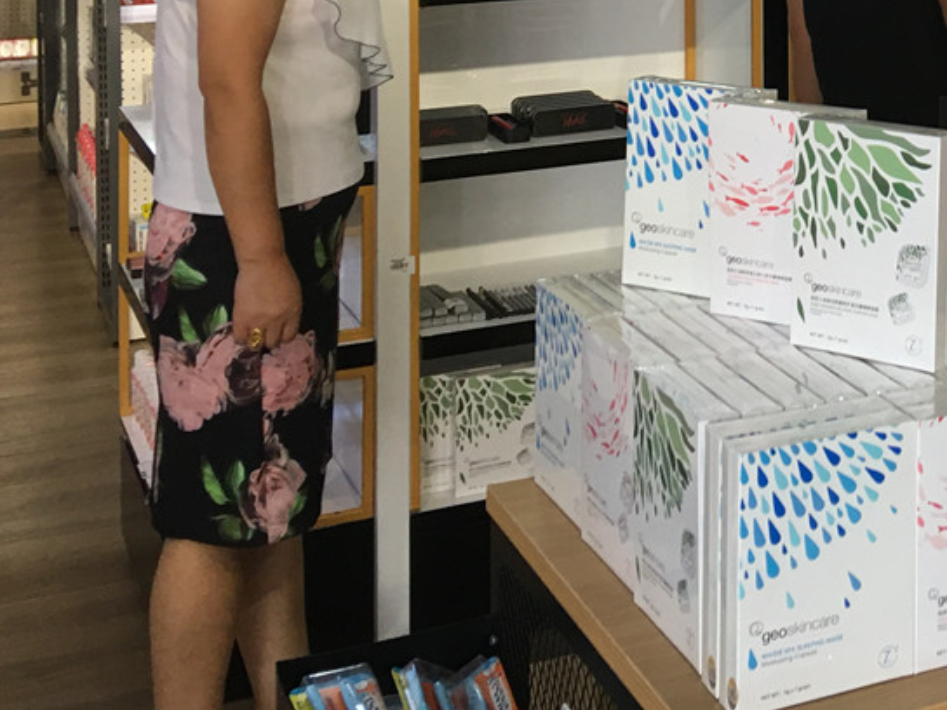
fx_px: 1942
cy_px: -134
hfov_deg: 25.8
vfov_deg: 19.5
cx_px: 979
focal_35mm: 71
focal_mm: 4.15
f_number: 2.2
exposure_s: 1/33
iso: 50
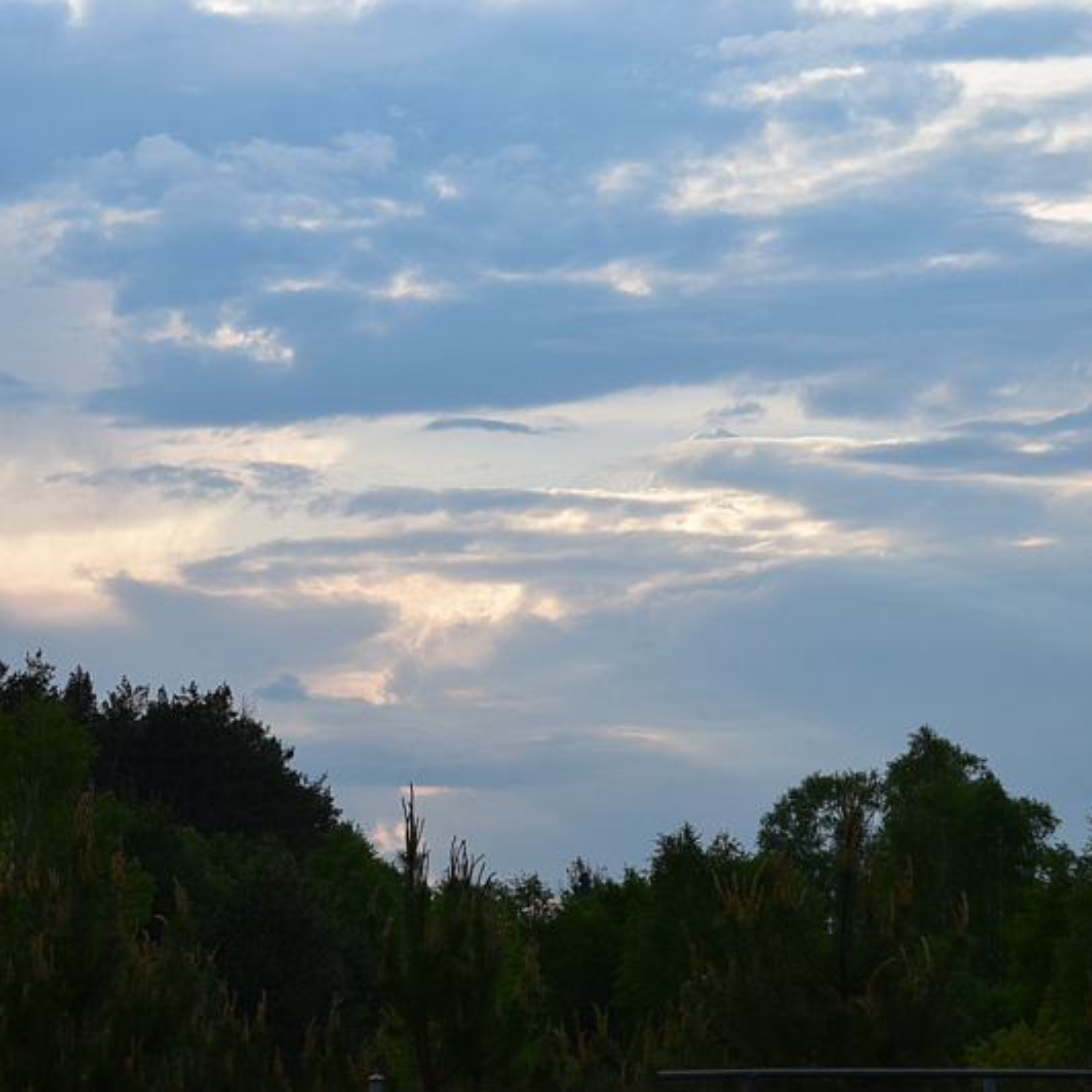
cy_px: 546
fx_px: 4247
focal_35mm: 119
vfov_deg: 14.7
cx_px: 493
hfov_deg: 14.6
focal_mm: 62
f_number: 11
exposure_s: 1/400
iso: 400
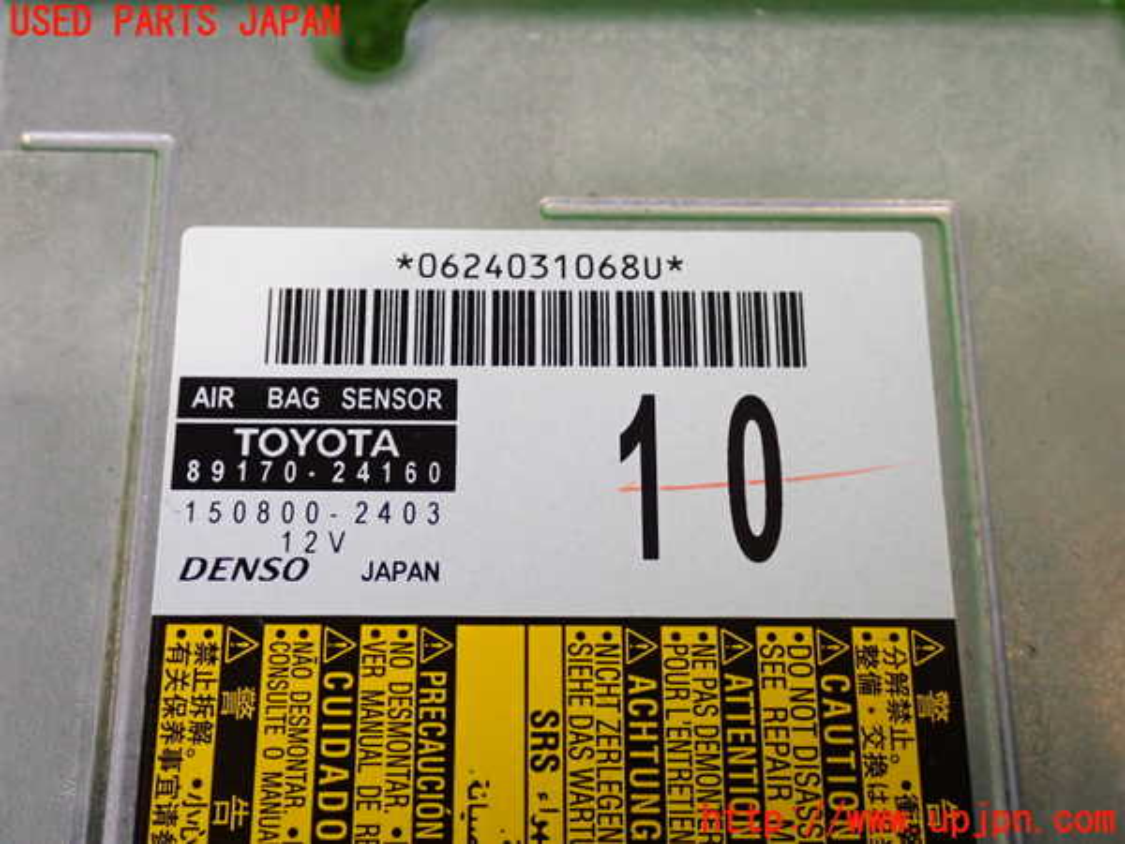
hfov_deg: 40.4
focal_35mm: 47
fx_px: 1527
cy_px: 422
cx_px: 562
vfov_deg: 30.9
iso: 500
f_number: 3.1
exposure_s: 1/50
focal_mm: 8.4
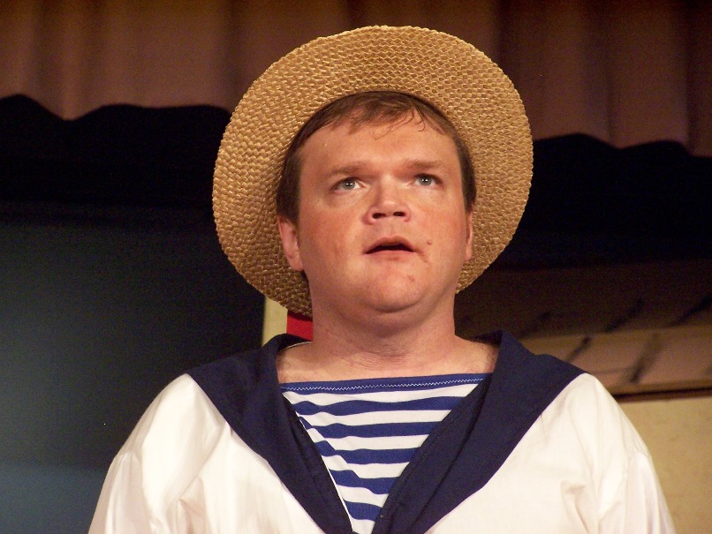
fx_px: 4485
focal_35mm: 218
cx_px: 356
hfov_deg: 9.1
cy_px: 267
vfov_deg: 6.8
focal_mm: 36.2
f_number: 3.2
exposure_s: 1/45
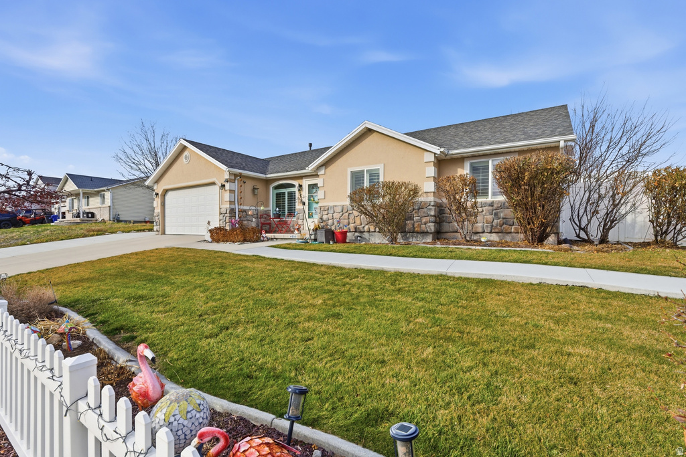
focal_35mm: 16
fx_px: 305
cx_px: 343
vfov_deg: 73.8
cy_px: 228
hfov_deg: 96.7
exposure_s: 1/4000
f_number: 9
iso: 250
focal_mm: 16
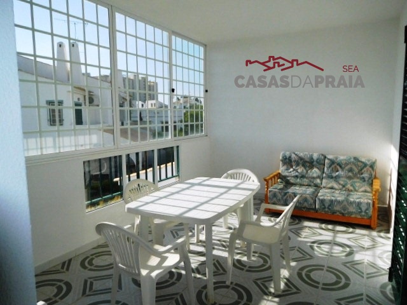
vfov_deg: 54.9
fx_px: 294
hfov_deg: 69.4
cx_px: 204
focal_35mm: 25
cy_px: 152
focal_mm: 4.5
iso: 125
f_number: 6.8
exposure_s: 1/500
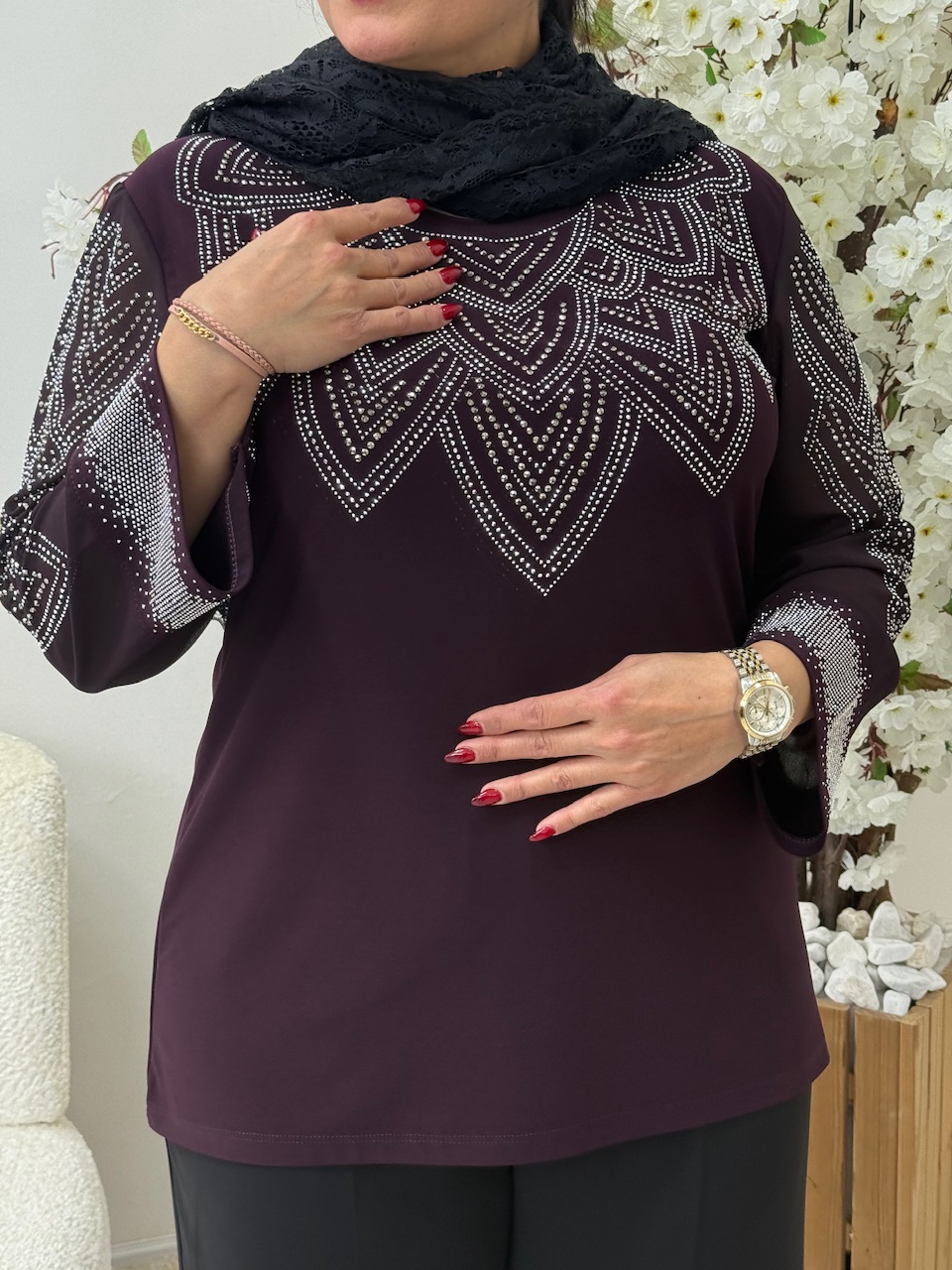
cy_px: 635
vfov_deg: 39.7
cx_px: 476
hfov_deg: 30.3
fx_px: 1760
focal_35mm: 48
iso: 125
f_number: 1.78
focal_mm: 6.76
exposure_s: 1/242
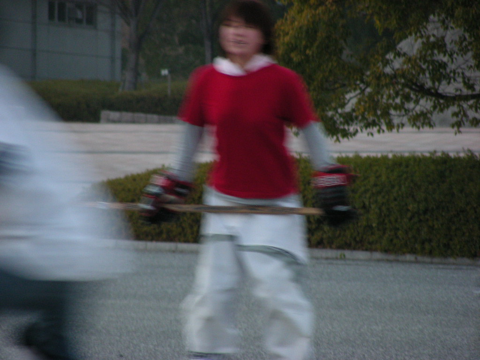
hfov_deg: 5.2
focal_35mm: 380
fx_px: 5269
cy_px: 180
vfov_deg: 3.9
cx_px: 240
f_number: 3.5
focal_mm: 63.3
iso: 200
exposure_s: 1/19.3
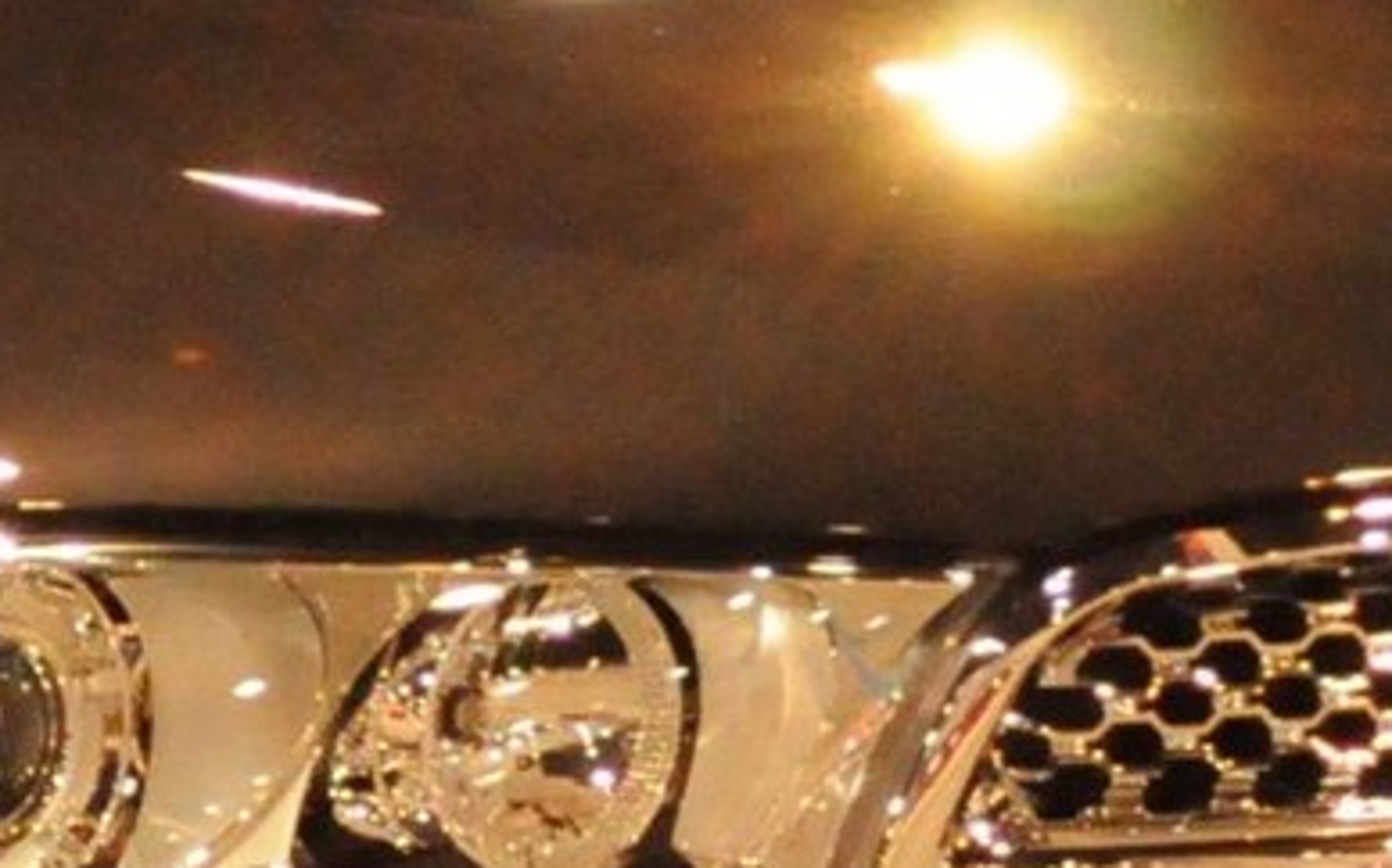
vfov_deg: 3.3
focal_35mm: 394
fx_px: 14938
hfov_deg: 5.3
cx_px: -624
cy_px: 536
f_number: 5.3
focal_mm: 40
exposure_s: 1/100
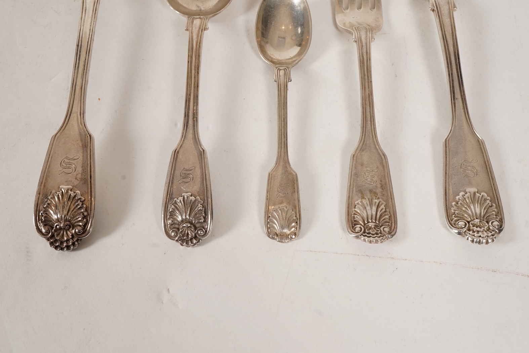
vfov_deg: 29.9
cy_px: 176
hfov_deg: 43.6
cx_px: 264
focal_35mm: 45
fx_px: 661
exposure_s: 1/125
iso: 400
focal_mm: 30
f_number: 22
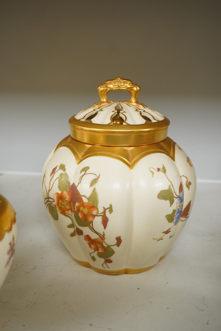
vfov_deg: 43.6
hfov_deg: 29.9
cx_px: 110
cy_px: 166
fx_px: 414
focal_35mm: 45
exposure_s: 1/160
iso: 2500
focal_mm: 30
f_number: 7.1
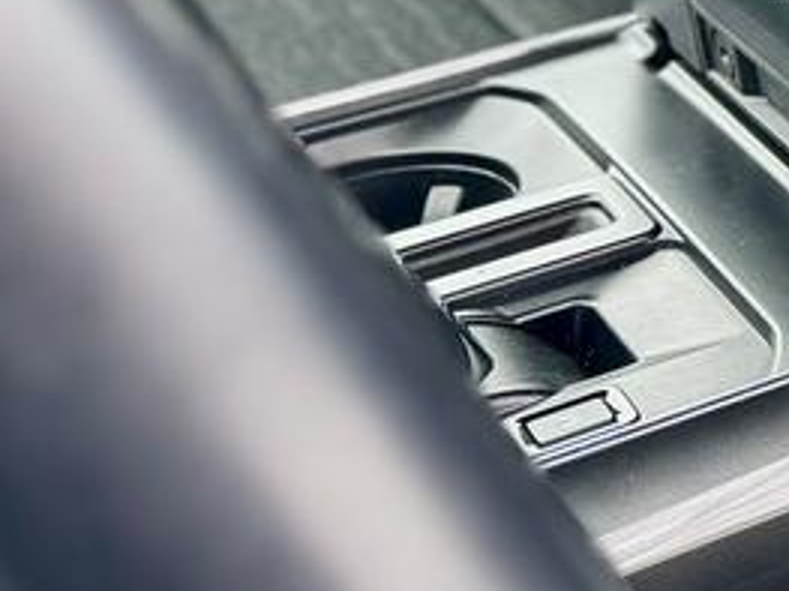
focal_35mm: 117
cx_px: 1872
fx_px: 2666
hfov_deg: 13.0
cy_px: -519
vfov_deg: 11.6
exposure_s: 1/131
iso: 100
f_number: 1.78
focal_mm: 6.76
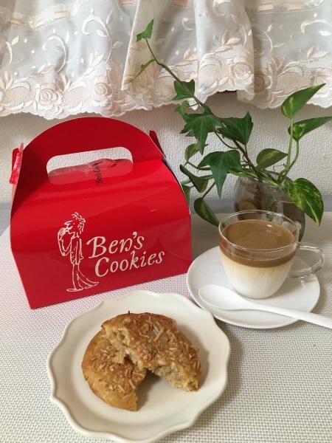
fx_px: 371
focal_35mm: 29
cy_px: 222
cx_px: 166
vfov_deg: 61.7
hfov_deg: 48.2
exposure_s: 1/30
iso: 100
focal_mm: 4.15
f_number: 2.2
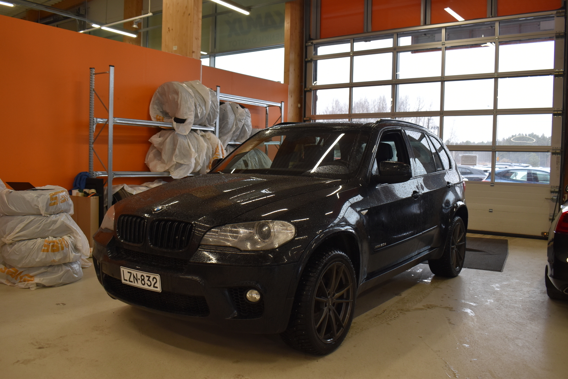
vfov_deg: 41.7
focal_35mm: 32
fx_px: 497
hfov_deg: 59.5
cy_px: 190
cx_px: 284
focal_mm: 21
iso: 400
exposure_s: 1/125
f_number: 5.6
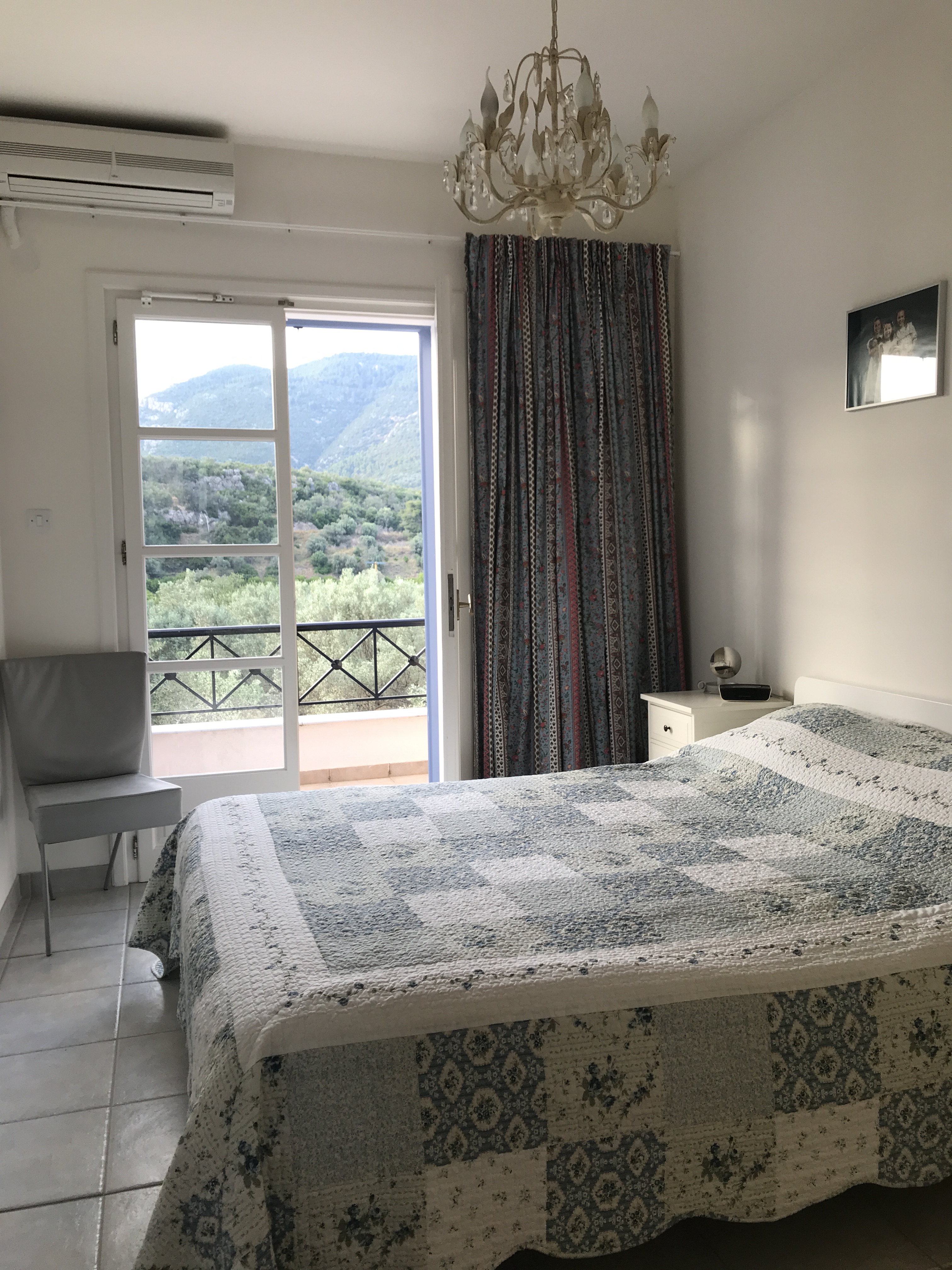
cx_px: 476
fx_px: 1027
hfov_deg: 49.7
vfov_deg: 63.4
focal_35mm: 28
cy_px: 635
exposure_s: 1/50
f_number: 1.8
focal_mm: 3.99
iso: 25
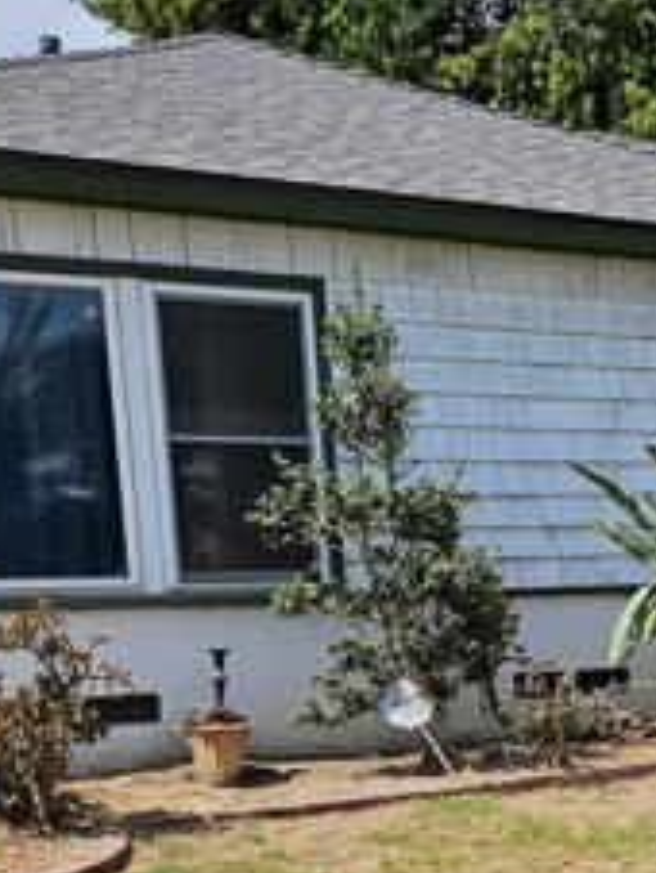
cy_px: 923
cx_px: 687
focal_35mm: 65
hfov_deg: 21.7
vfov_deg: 27.6
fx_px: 1639
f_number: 1.8
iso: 25
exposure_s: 1/2151
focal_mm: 5.4
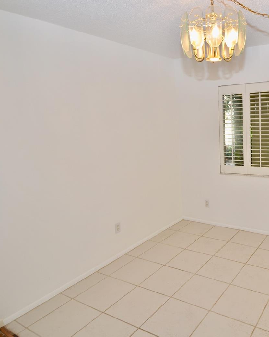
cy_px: 166
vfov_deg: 66.0
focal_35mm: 26
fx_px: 259
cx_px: 210
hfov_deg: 51.9
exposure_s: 1/100
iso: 200
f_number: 5
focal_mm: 12
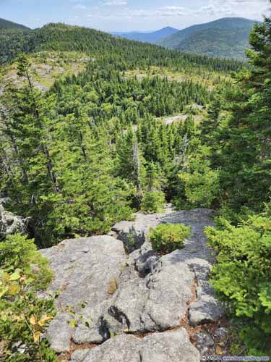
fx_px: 240
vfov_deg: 73.9
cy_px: 181
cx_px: 136
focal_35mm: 23
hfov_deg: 58.9
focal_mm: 5.4
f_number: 1.8
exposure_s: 1/1000
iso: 20
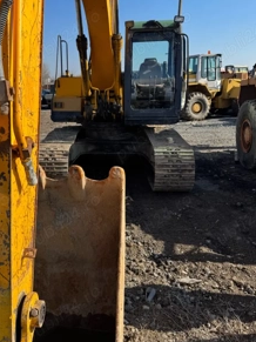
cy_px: 146
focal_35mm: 33
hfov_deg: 42.4
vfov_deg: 55.2
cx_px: 86
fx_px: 326
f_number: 1.78
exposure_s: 1/3247
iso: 80
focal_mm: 6.76
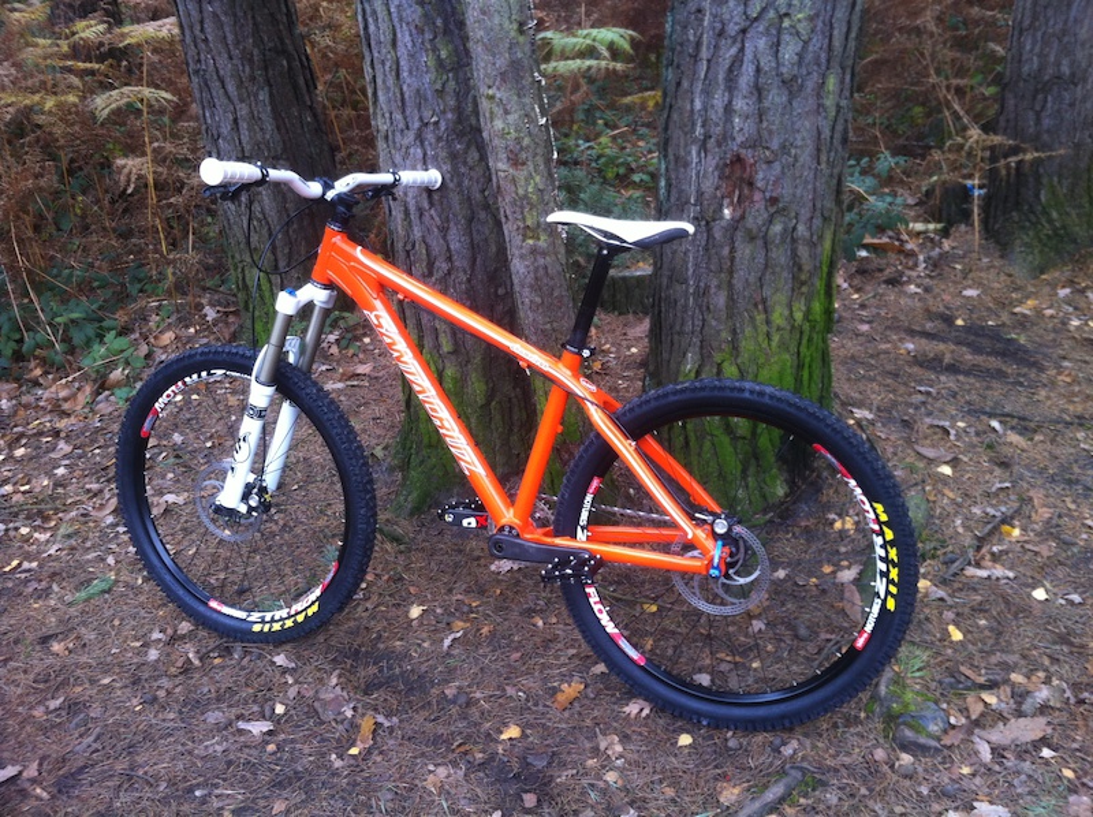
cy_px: 408
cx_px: 546
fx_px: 1104
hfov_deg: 52.7
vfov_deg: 40.6
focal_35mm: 35
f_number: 2.8
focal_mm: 3.85
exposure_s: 1/40
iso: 80
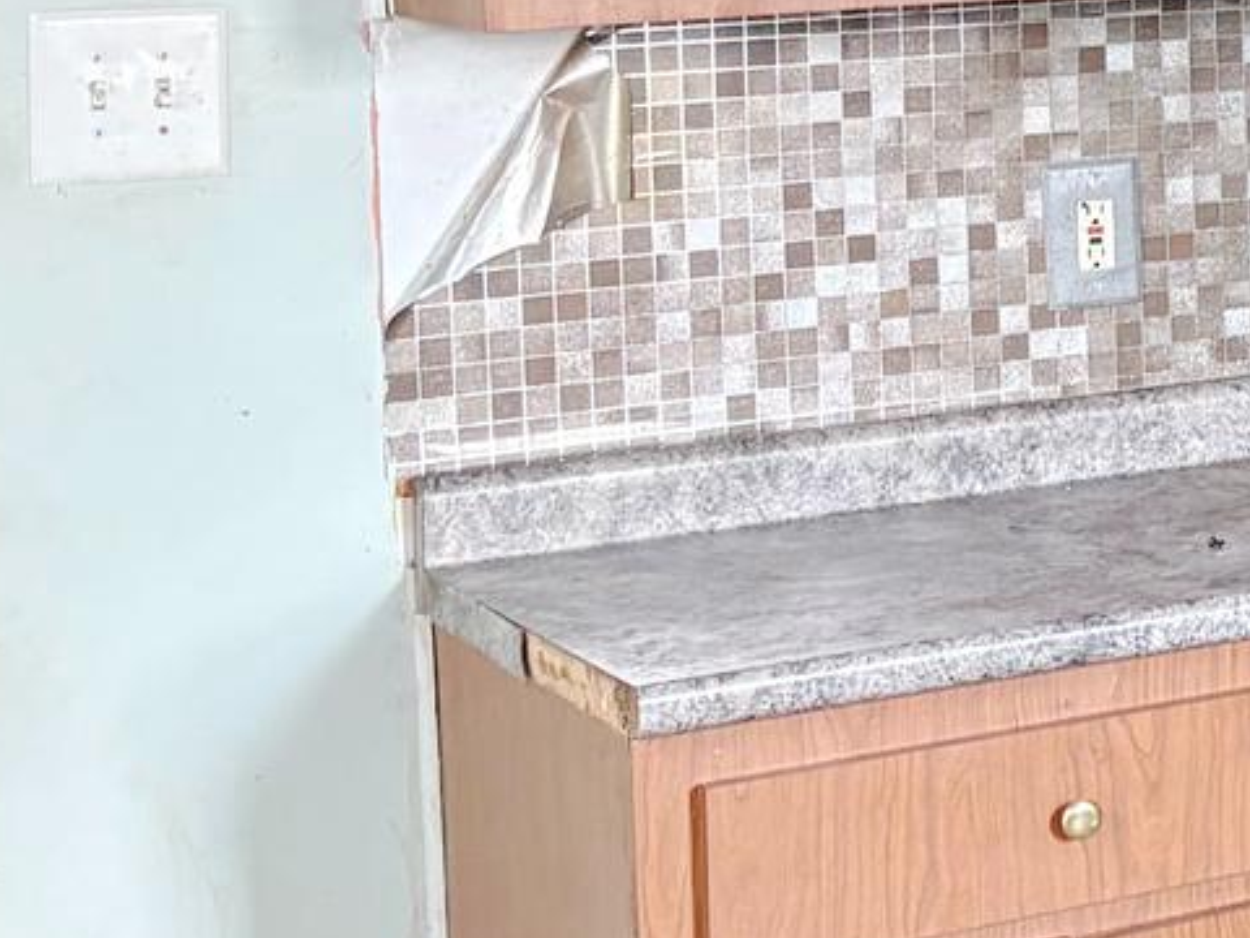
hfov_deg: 14.3
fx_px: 4008
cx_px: 2630
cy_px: -115
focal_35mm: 111
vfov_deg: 13.1
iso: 200
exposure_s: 1/60
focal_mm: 5.96
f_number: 1.6
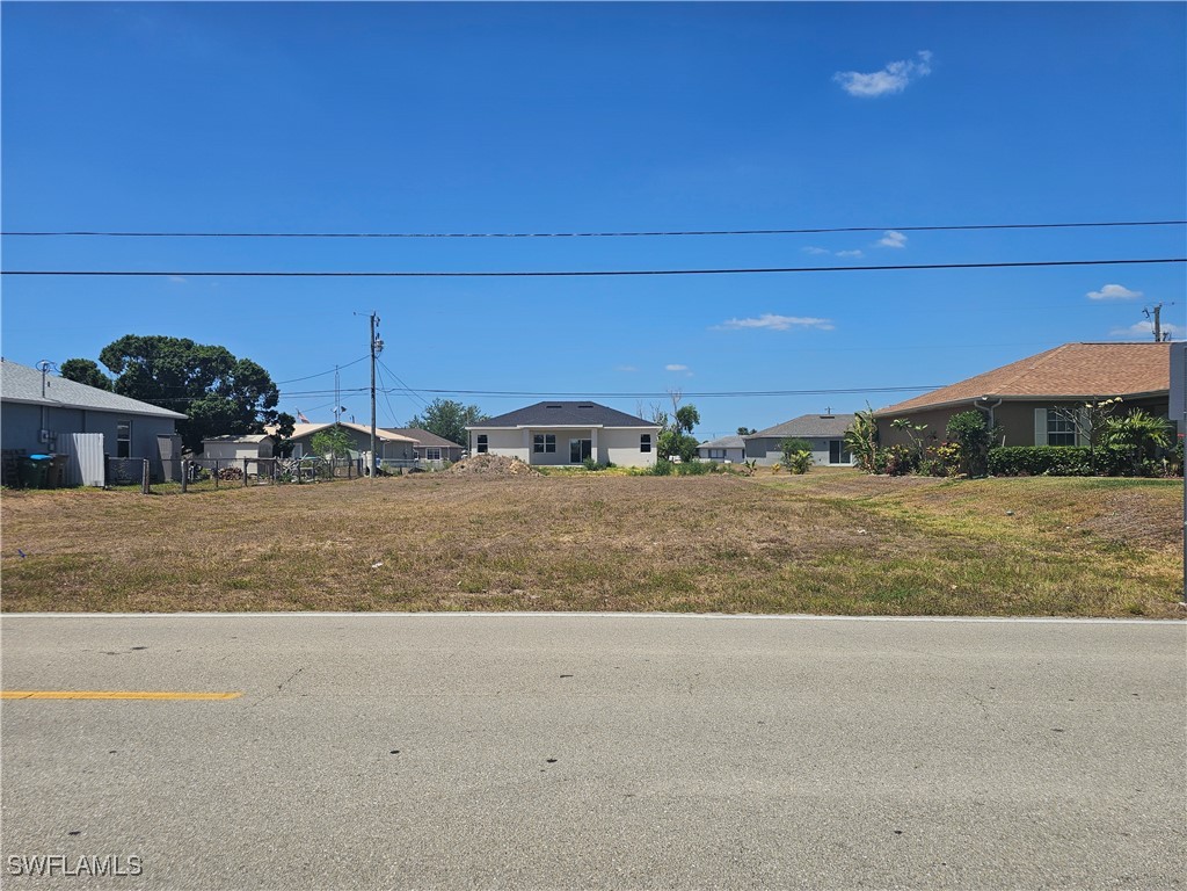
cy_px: 446
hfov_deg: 73.9
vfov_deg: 58.9
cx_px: 594
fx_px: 789
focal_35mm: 23
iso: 12
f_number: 1.7
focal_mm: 6.3
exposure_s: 1/1663
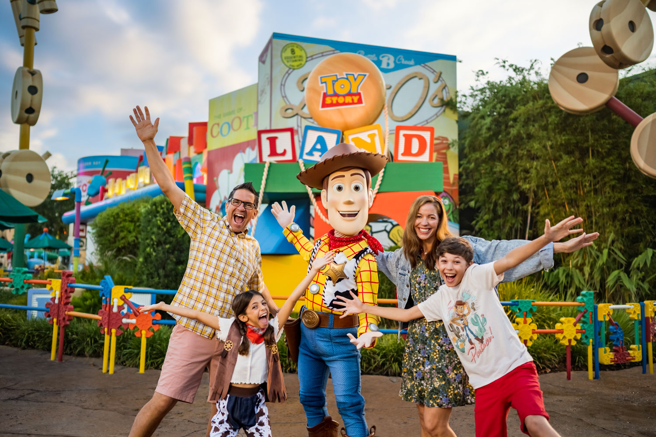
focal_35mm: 35
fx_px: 638
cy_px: 218
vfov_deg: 37.9
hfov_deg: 54.4
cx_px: 328
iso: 2000
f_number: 2
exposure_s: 1/400
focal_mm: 35
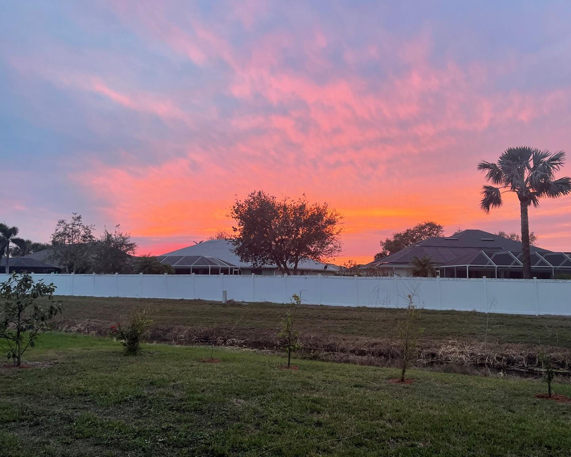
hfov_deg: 64.0
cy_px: 223
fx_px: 456
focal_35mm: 27
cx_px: 304
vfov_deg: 53.2
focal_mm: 5.1
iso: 125
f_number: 1.6
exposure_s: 1/60
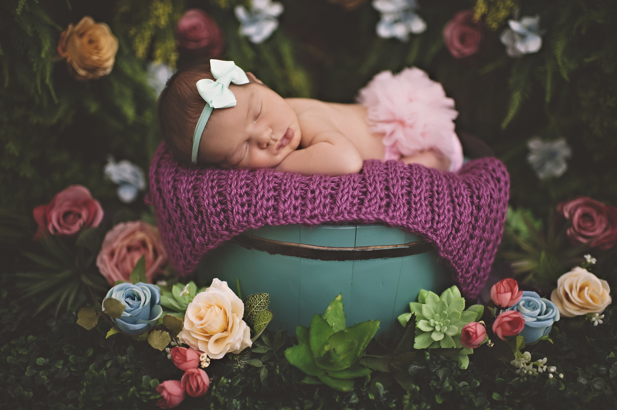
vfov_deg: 37.8
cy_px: 205
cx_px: 308
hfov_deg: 54.5
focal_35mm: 35
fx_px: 599
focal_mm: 35
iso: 200
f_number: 1.6
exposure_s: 1/160
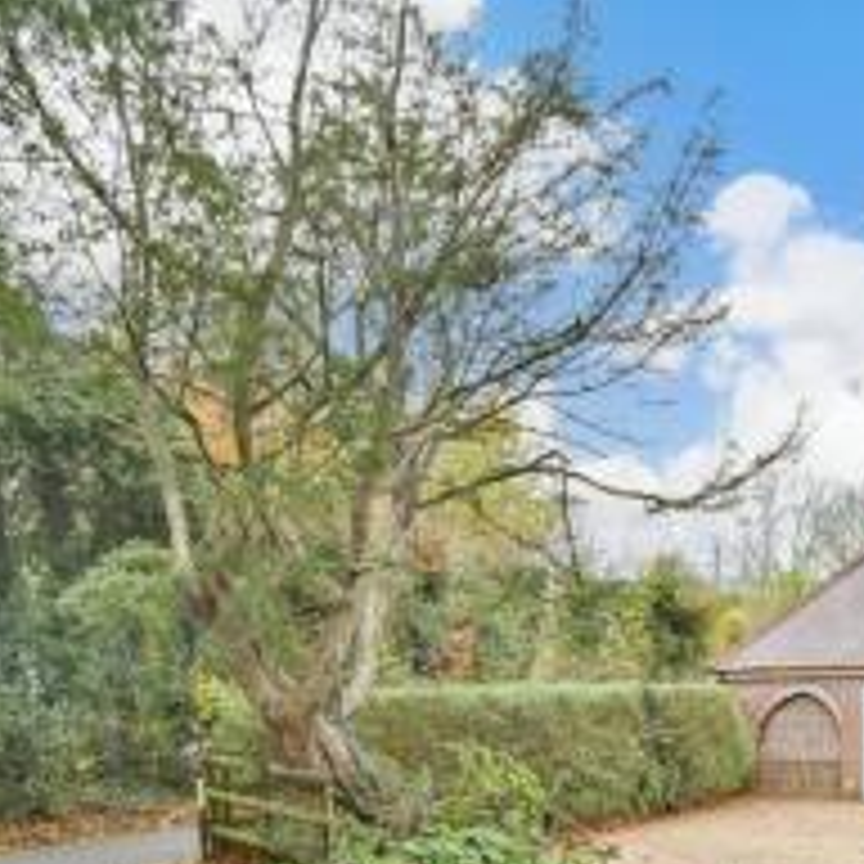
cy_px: 709
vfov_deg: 41.7
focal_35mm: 38
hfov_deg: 43.8
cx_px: 490
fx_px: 1073
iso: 500
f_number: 4
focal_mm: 12
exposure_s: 1/60
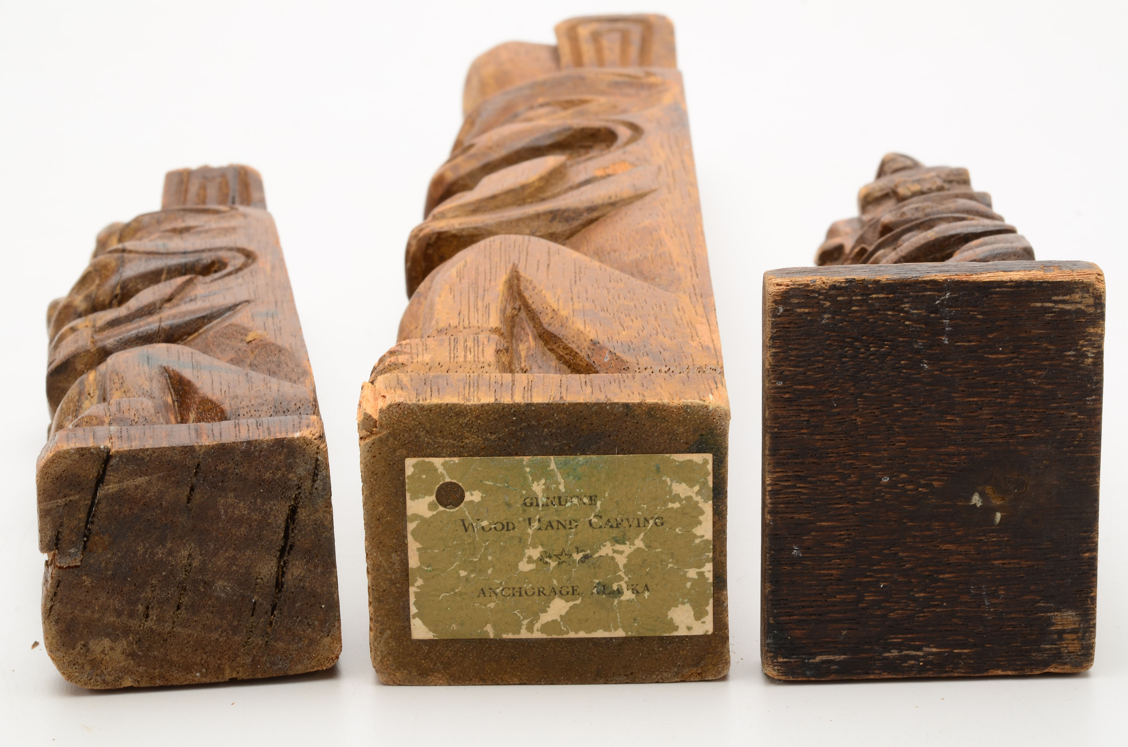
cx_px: 564
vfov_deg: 15.1
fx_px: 2814
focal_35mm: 90
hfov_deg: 22.7
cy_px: 374
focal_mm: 60
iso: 100
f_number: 18
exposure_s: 1/160
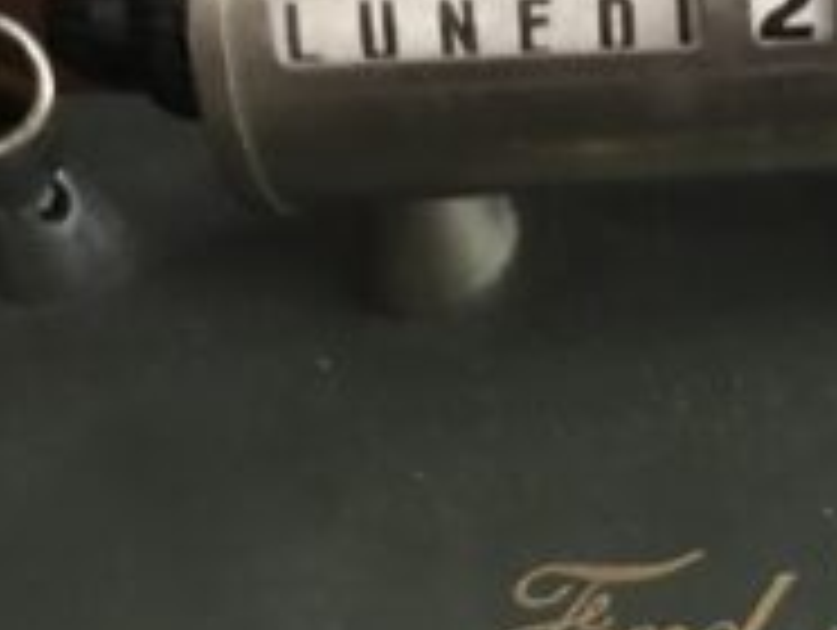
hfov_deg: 23.9
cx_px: 891
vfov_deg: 19.0
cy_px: 115
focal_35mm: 77
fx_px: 1864
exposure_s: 1/4
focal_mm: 3.99
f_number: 1.8
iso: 100
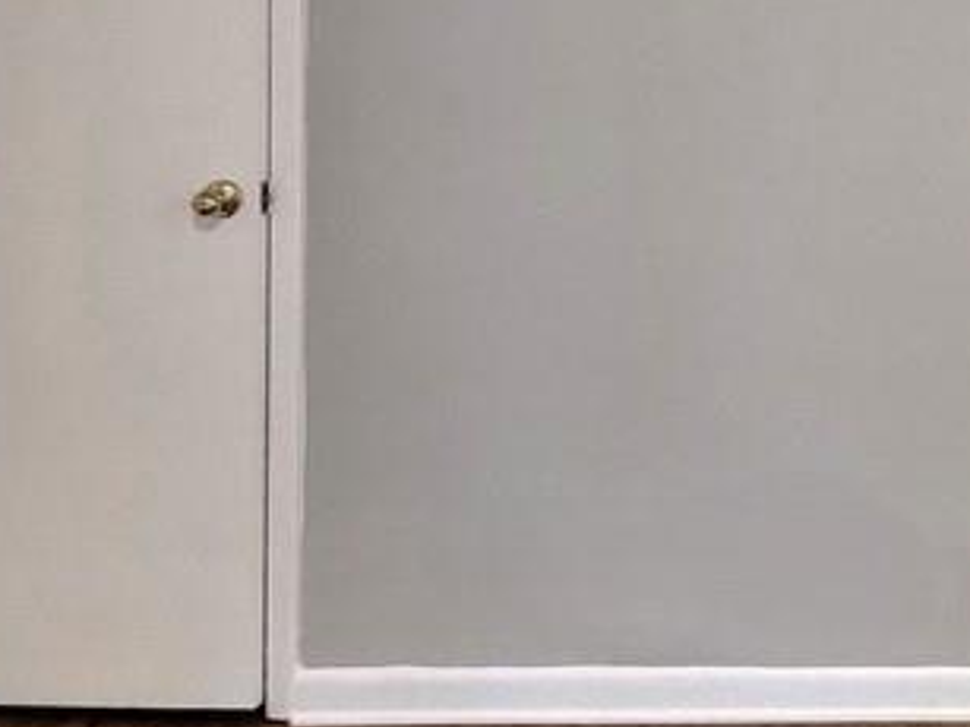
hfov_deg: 20.3
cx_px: 1523
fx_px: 2241
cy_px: -35
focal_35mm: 80
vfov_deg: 17.9
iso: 250
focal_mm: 6.7
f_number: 1.8
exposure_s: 1/120
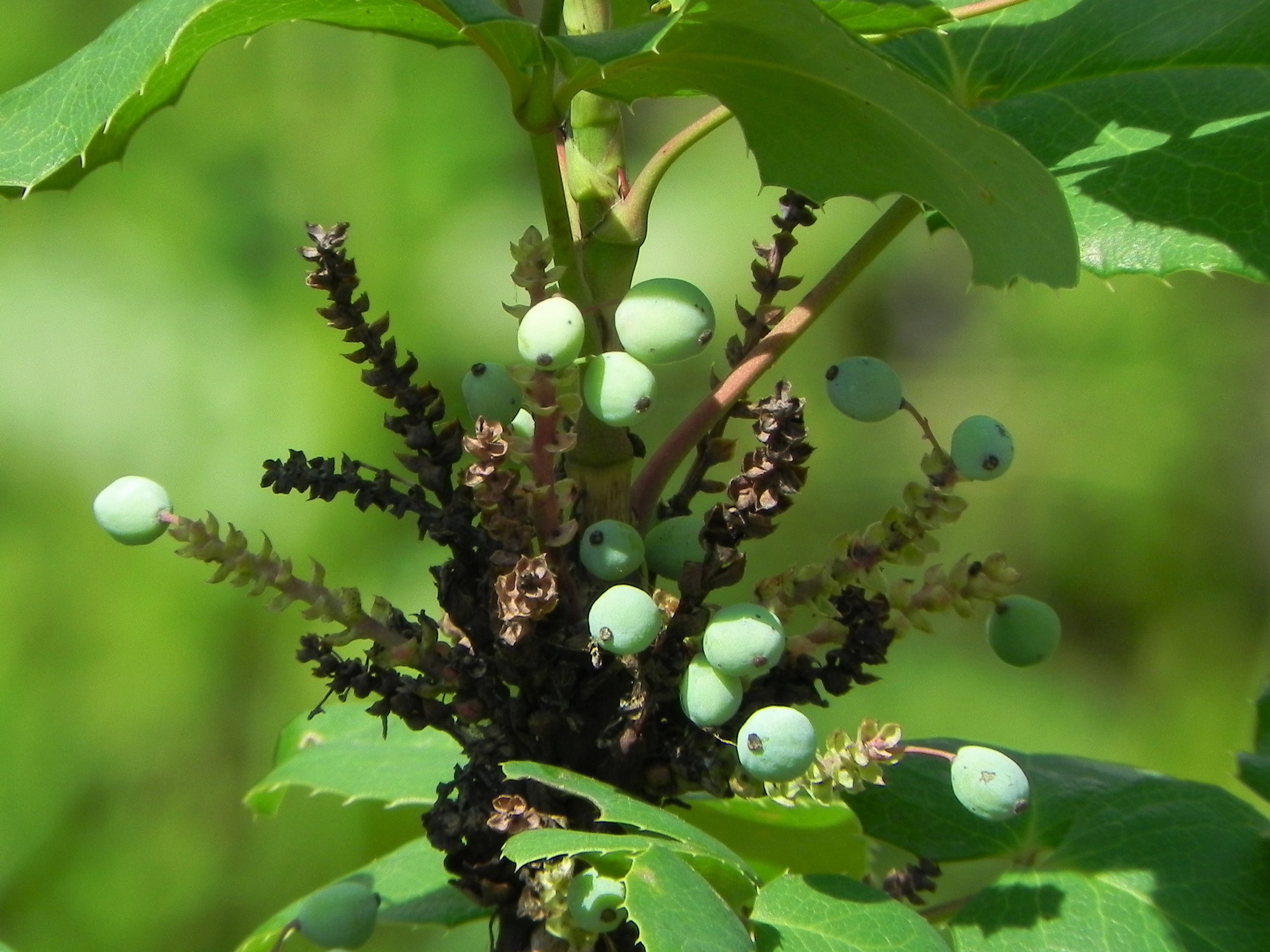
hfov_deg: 2.3
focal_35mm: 858
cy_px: 473
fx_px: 31477
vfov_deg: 1.7
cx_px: 504
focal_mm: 120
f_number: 8
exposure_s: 1/234
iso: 208
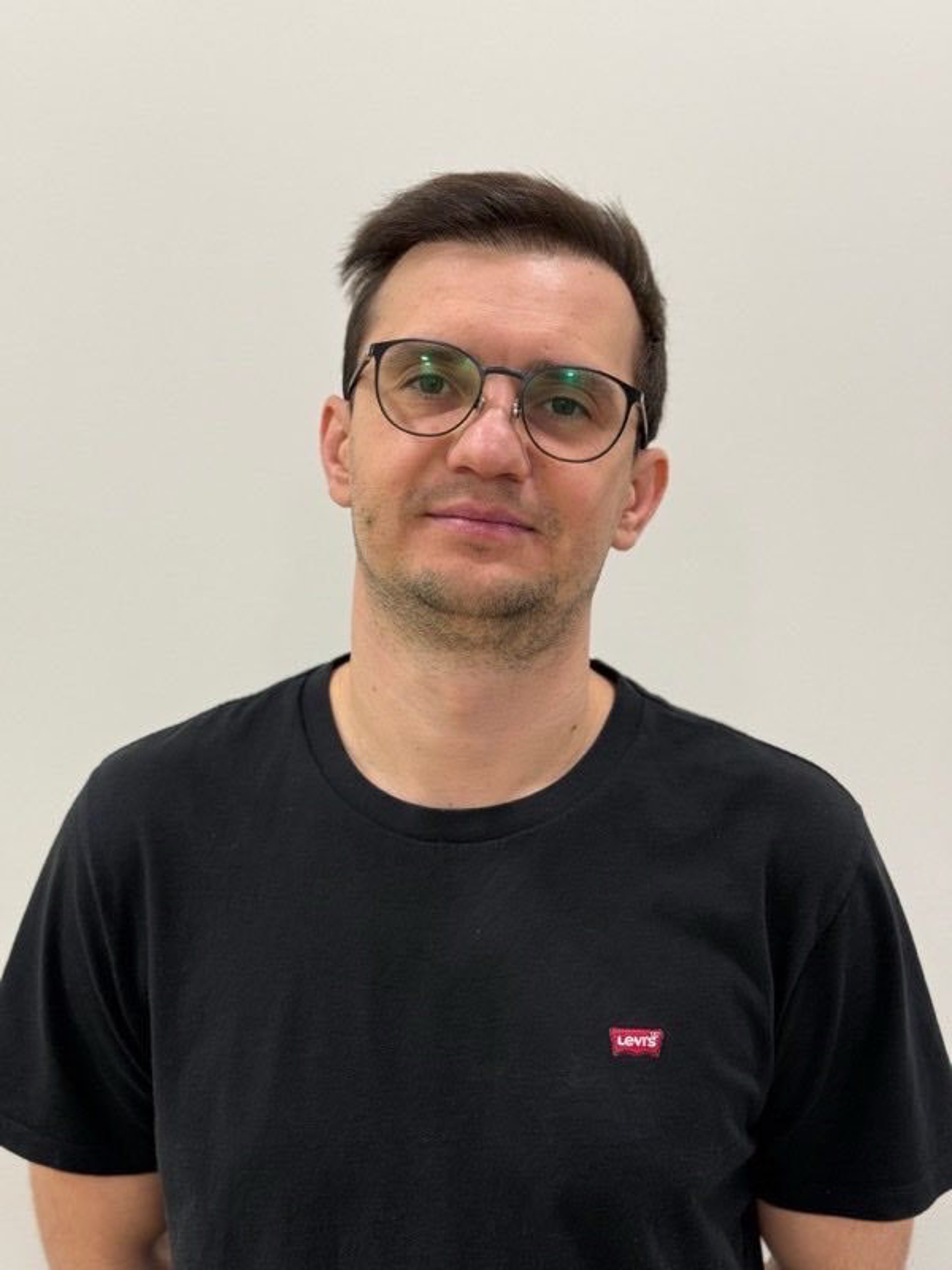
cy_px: 635
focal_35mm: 48
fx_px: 1760
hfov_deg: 30.3
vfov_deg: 39.7
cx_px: 476
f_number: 1.78
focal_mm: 6.76
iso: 64
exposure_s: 1/50
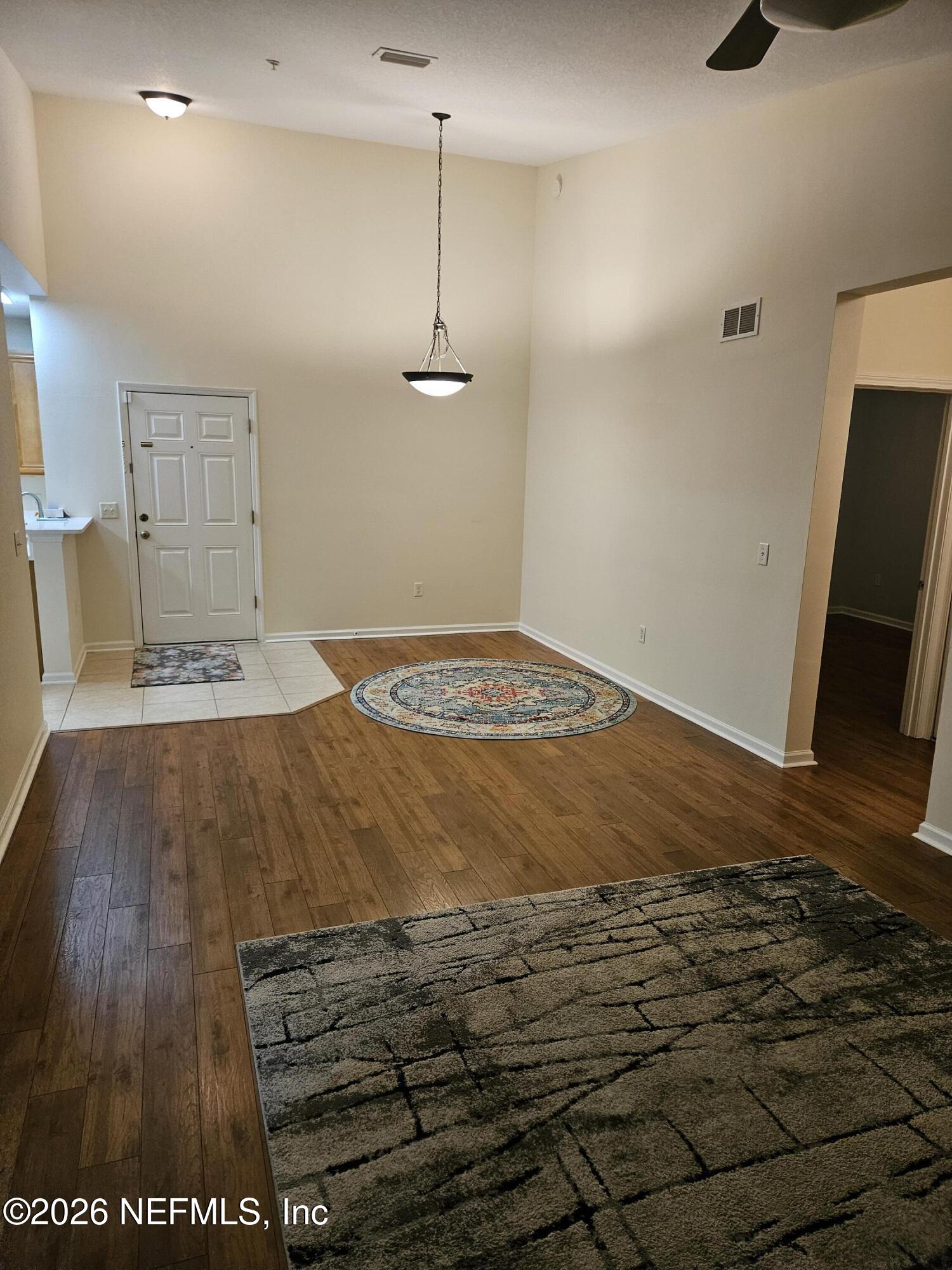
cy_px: 635
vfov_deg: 73.9
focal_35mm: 23
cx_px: 476
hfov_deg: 58.9
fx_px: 843
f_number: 1.8
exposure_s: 1/120
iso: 320
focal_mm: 5.4
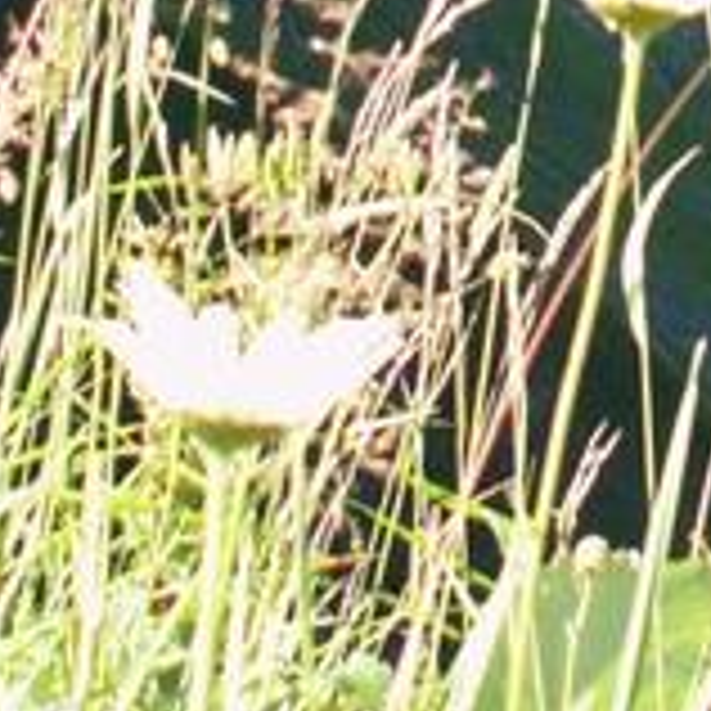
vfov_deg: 13.3
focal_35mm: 125
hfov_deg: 13.6
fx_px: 2905
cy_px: -292
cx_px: 855
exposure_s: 1/60
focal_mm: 5.86
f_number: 3.5
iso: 50
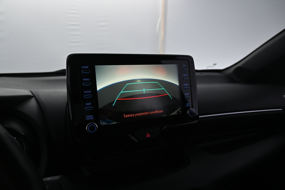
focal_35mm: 24
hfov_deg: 73.7
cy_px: 95
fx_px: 190
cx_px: 142
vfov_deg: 53.1
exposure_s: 1/60
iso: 400
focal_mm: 16
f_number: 4
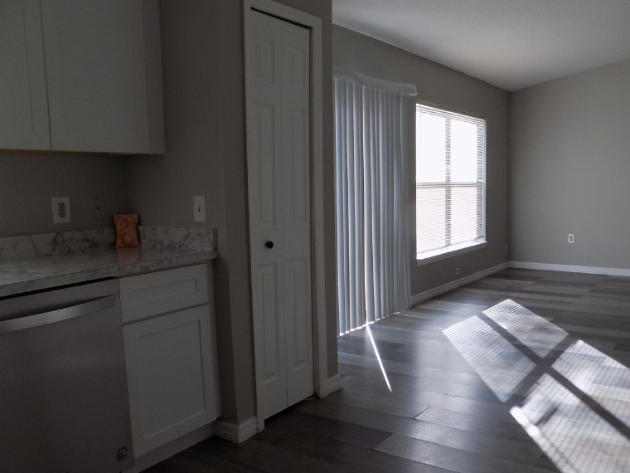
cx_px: 389
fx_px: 564
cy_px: 242
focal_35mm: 31
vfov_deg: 45.4
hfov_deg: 57.7
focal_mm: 4
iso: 80
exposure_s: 1/100
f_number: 3.1
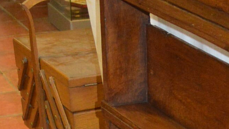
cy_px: 252
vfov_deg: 7.4
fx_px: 959
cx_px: 251
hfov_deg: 13.3
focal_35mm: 158
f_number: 3.8
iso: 1400
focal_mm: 22
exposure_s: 1/60
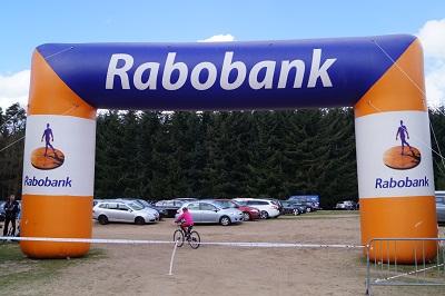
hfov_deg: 49.6
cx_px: 222
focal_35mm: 39
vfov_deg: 34.2
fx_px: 482
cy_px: 148
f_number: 10
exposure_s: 1/125
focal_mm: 26
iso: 100
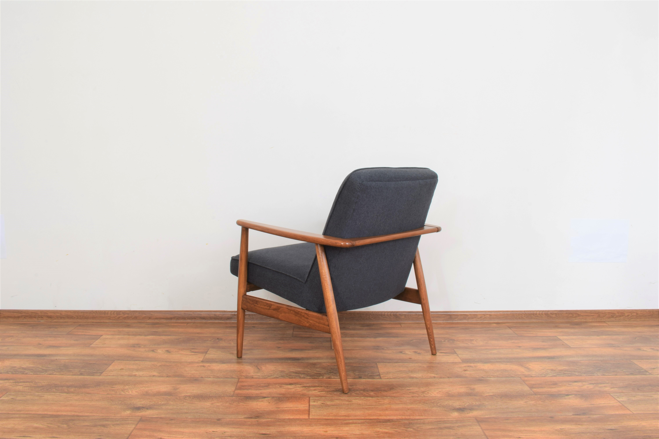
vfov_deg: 40.0
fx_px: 604
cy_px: 220
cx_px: 330
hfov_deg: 57.2
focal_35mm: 33
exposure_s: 4
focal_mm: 22
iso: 100
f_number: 25
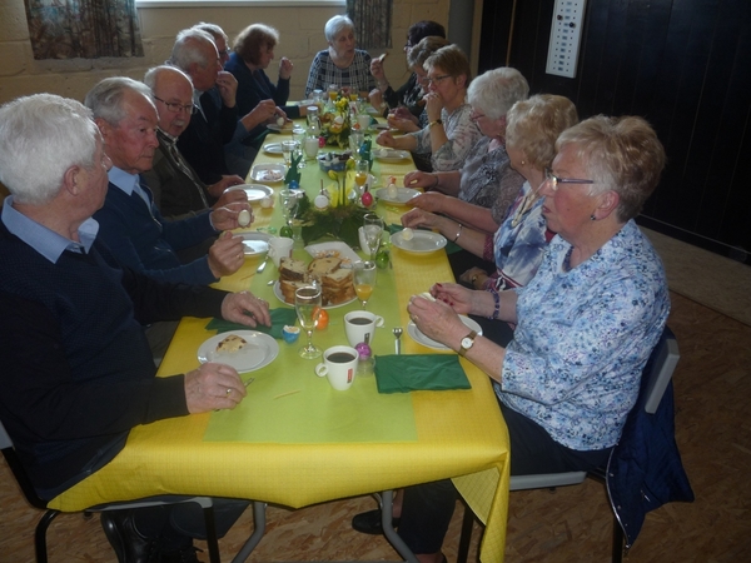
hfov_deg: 60.0
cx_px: 376
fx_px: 651
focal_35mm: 30
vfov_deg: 46.8
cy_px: 282
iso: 100
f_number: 3.3
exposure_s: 1/30
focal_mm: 5.2
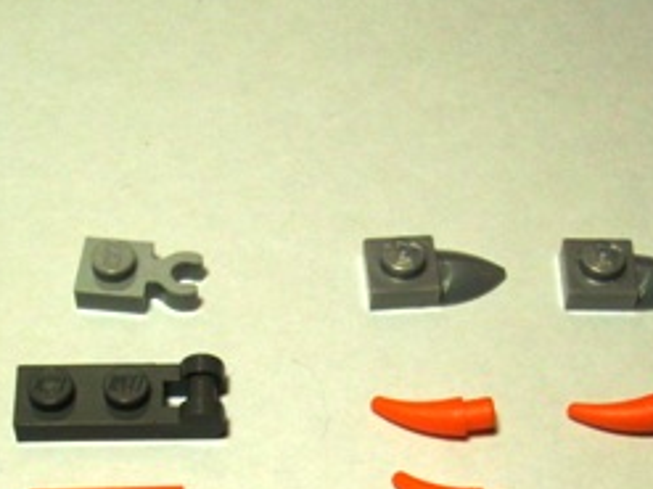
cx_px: 283
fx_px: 1565
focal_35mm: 83
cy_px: 579
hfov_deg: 23.6
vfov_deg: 17.0
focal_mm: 5.7
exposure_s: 1/80
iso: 80
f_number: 2.9
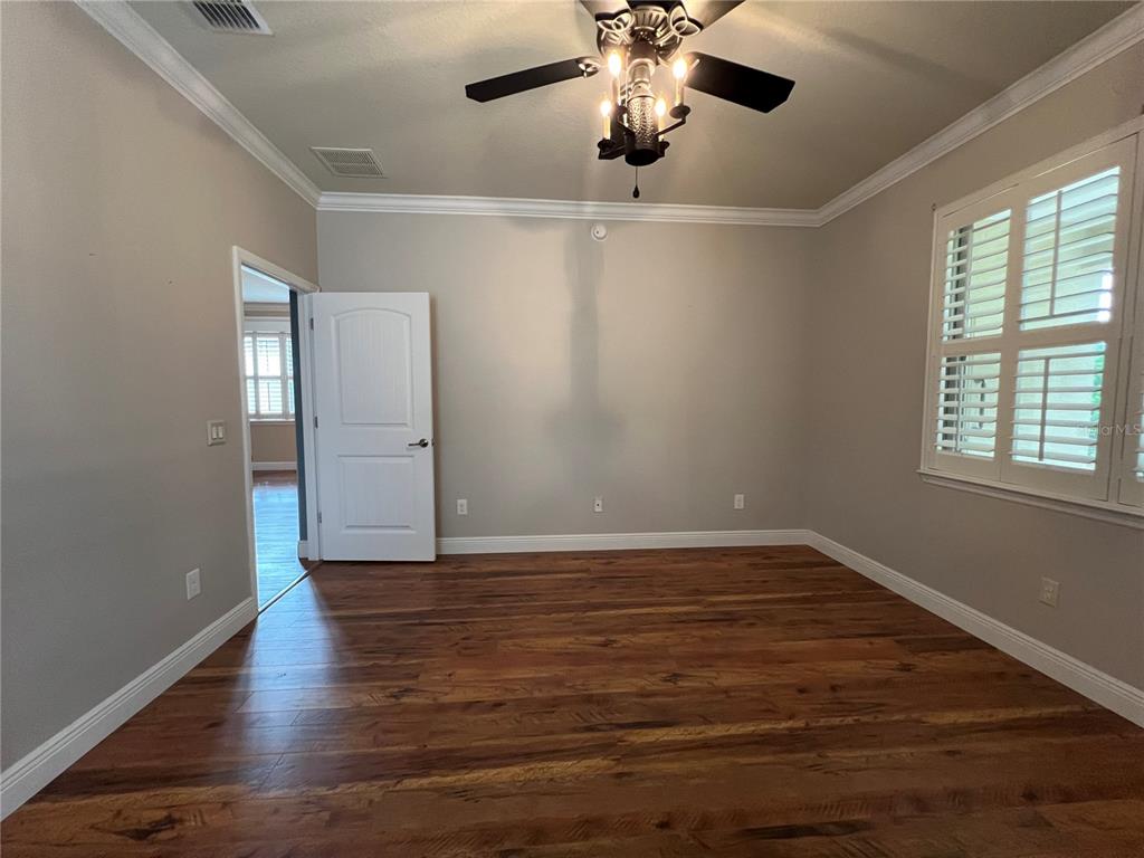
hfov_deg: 106.2
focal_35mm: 13
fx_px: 430
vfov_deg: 89.9
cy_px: 429
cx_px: 572
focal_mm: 1.57
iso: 400
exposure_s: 1/60
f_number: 1.8
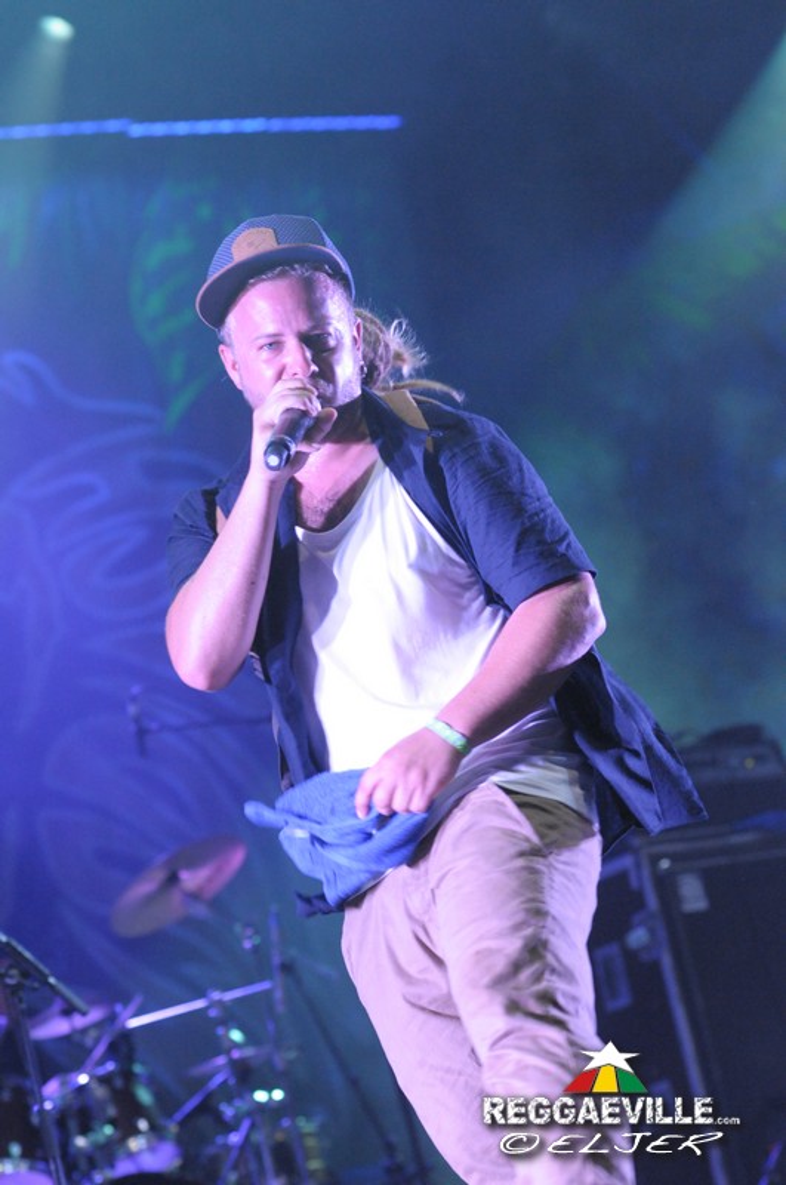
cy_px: 592
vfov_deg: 16.1
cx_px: 393
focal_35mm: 128
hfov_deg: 10.7
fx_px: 4188
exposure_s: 1/200
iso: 2000
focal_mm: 85
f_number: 4
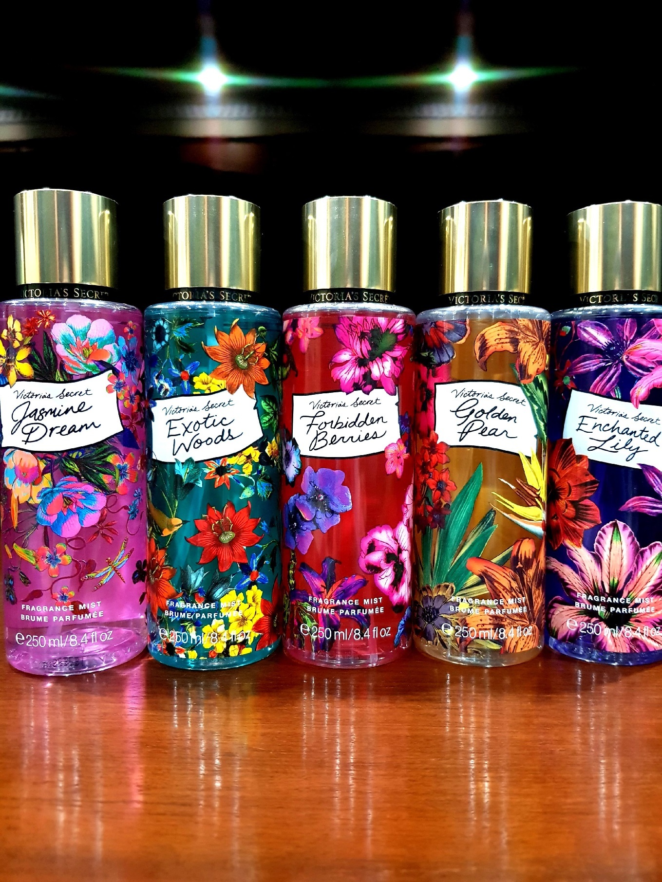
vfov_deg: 81.7
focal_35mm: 20
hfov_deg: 66.0
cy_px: 441
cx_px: 331
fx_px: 510
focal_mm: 3.46
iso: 1317
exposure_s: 1/14
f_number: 2.2
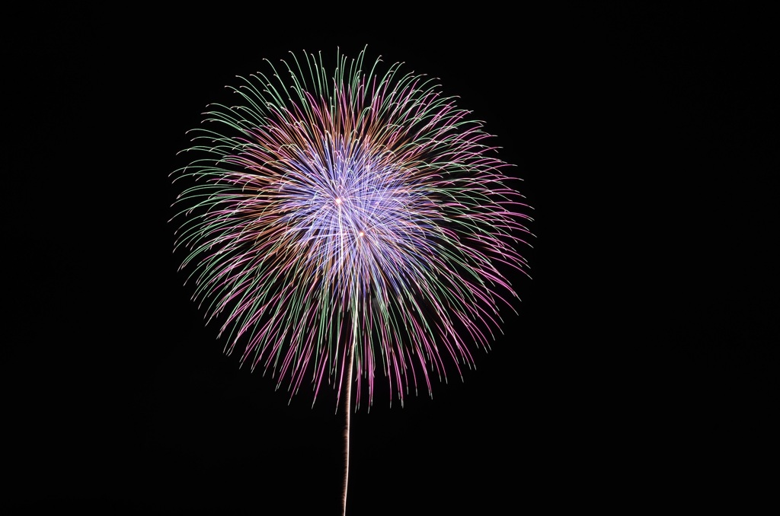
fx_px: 2594
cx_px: 390
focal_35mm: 120
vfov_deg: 11.4
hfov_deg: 17.1
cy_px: 258
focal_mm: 80
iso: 100
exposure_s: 11
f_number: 9
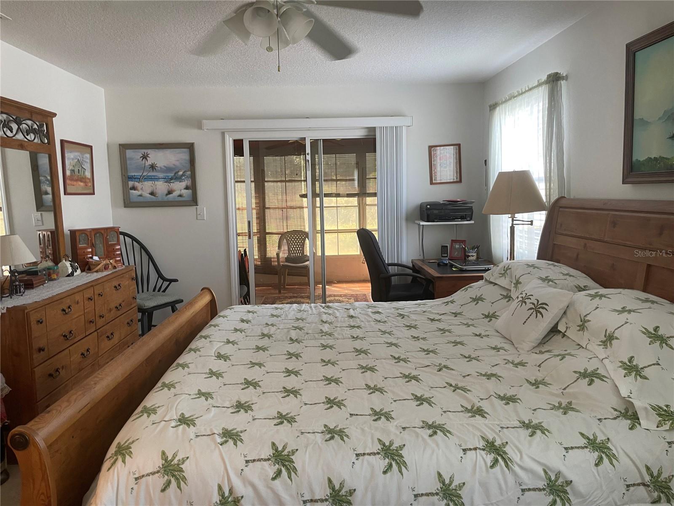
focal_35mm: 26
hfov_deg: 67.3
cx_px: 337
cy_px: 253
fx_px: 506
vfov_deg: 53.1
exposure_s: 1/60
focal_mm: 4.2
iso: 80
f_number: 1.6
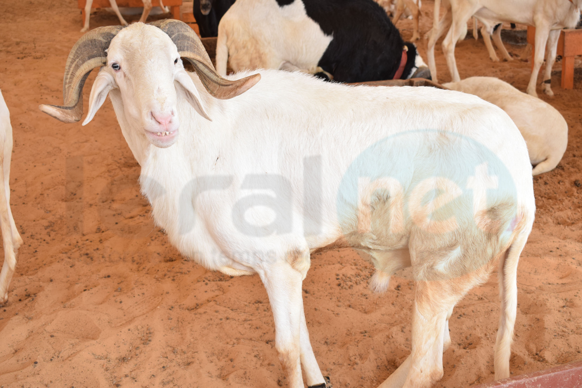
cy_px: 194
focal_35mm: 51
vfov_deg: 26.5
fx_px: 824
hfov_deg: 38.9
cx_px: 291
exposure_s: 1/200
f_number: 7.1
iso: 640
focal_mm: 34
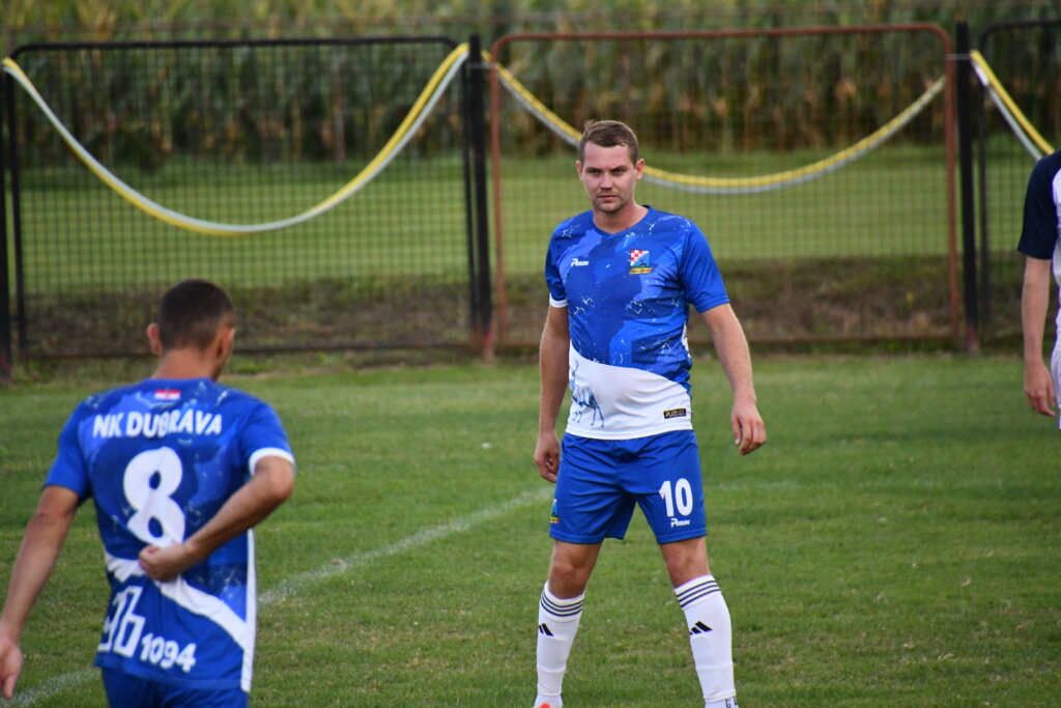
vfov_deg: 2.3
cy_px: 354
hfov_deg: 3.4
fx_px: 17685
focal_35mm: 600
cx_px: 530
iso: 3200
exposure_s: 1/2500
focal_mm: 400
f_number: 6.3
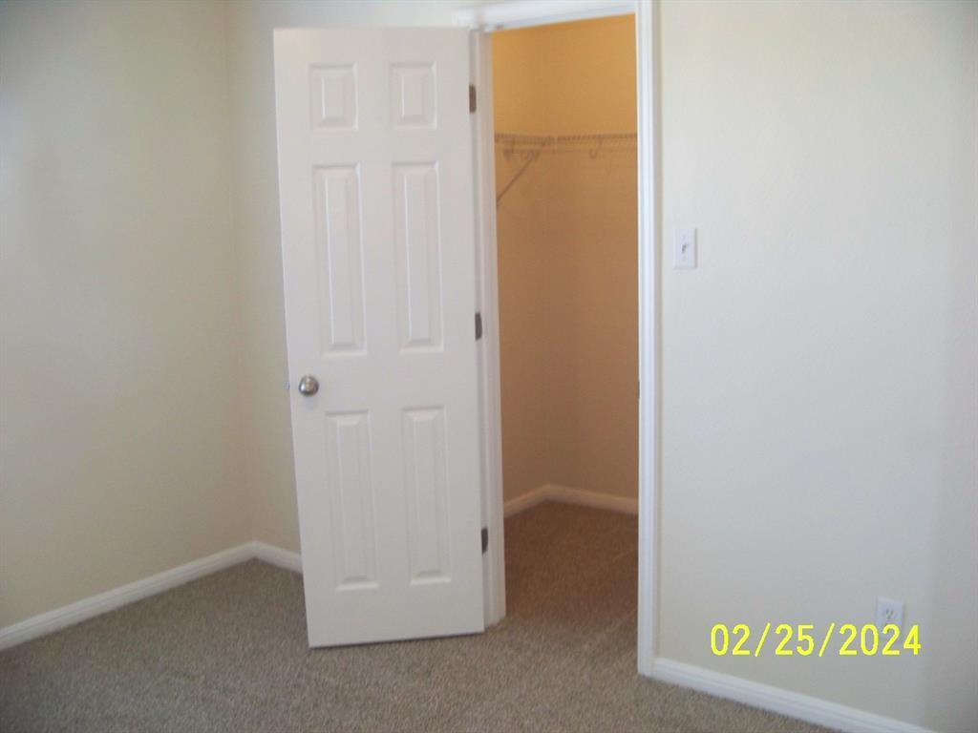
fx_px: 1017
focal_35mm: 36
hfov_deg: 51.4
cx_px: 489
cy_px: 366
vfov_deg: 39.7
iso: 200
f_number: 2.8
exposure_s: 1/30
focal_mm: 5.85
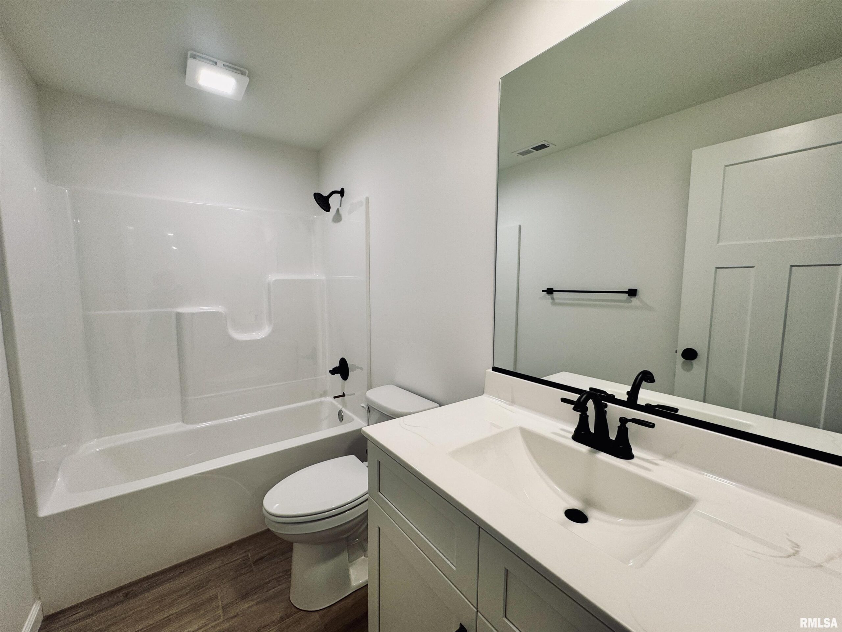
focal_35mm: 14
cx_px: 421
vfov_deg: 85.7
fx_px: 341
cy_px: 316
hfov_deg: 102.1
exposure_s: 1/60
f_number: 2.2
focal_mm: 2.22
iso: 64
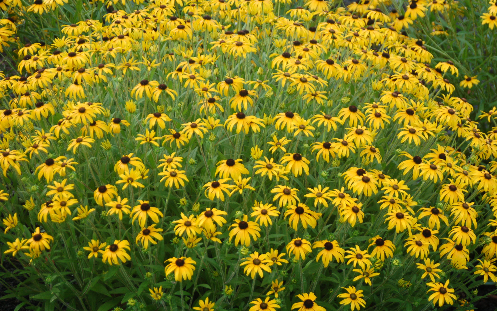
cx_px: 249
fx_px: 1565
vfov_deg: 11.3
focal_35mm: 116
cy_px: 160
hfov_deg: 18.0
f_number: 4.5
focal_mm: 75
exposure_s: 1/200
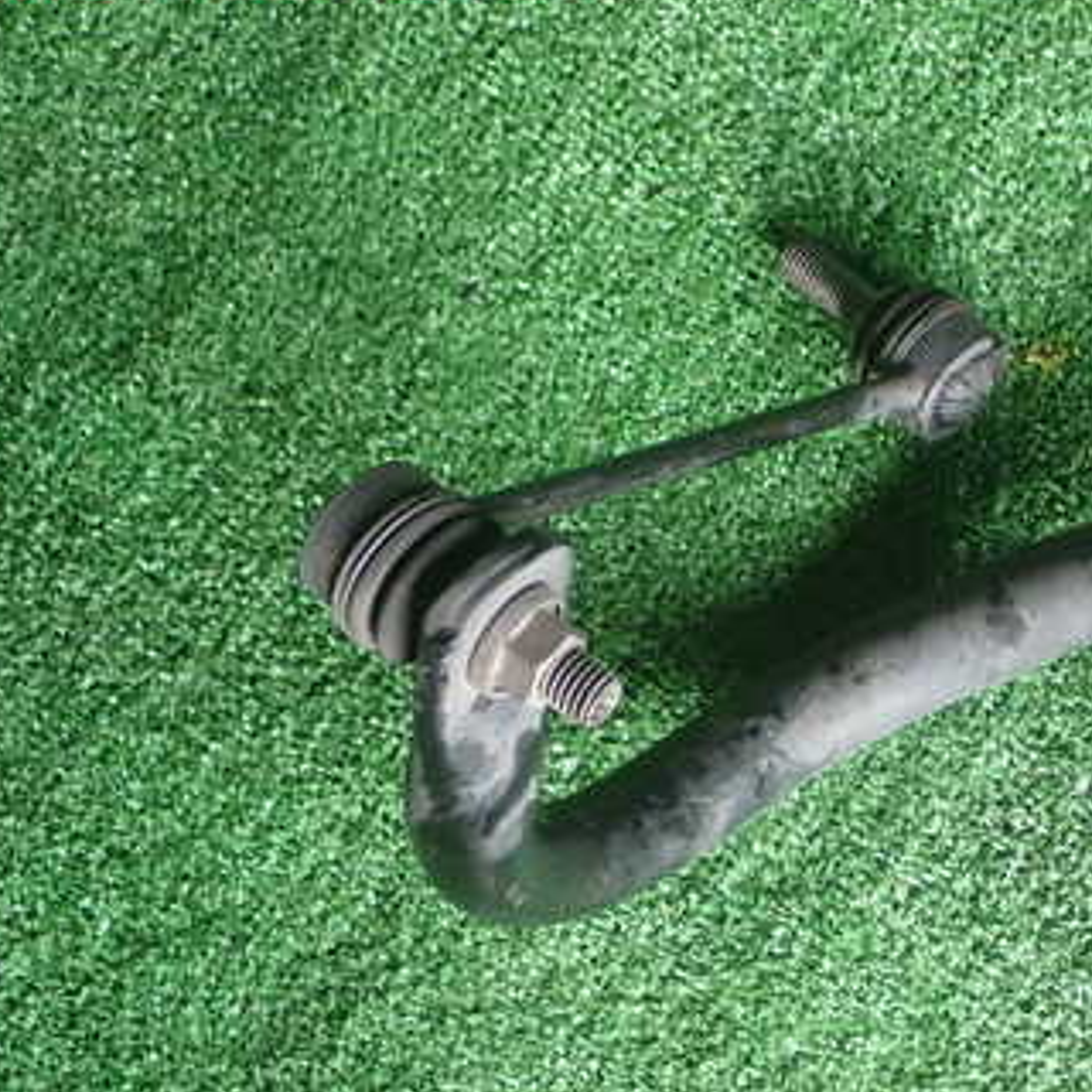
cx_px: 973
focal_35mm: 78
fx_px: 2784
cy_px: 689
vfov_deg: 22.1
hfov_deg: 21.7
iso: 200
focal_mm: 8.4
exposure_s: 1/80
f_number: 3.1
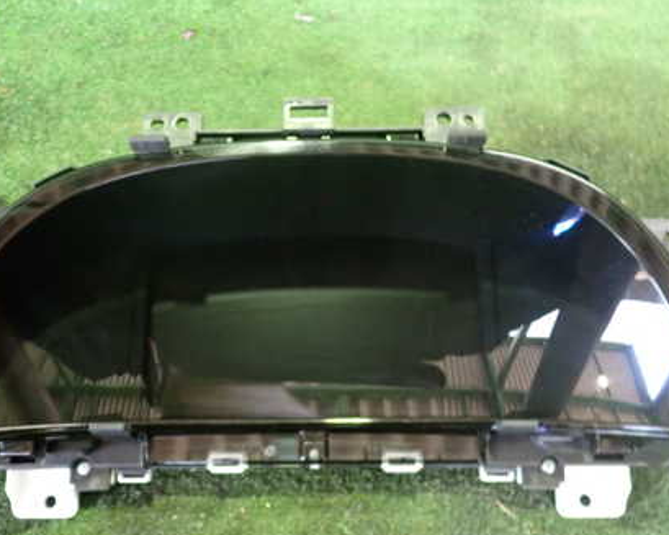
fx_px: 851
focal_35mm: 43
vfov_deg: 34.9
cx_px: 314
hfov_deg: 42.9
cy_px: 286
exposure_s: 1/15
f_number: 2.3
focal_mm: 5.4
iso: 800
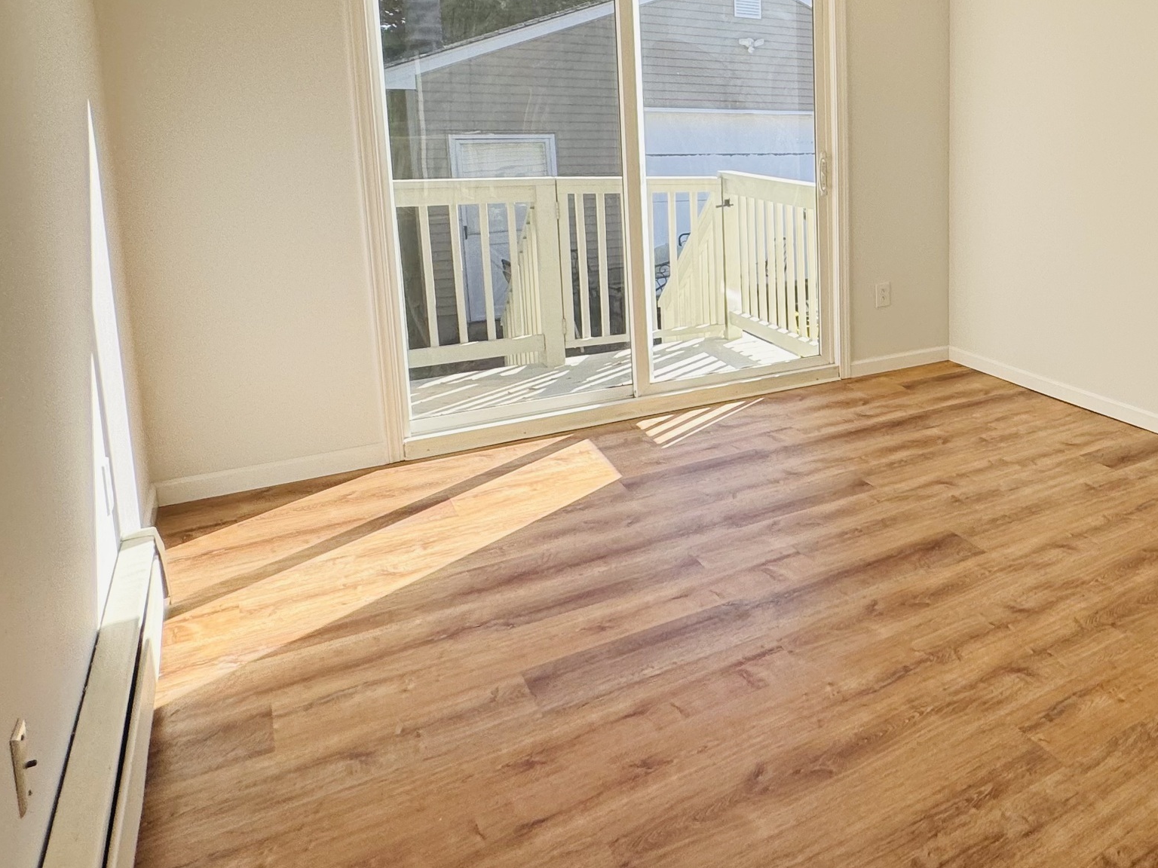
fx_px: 937
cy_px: 249
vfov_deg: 48.4
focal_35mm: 28
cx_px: 1102
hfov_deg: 53.1
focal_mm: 2.22
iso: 40
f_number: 2.2
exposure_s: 1/394
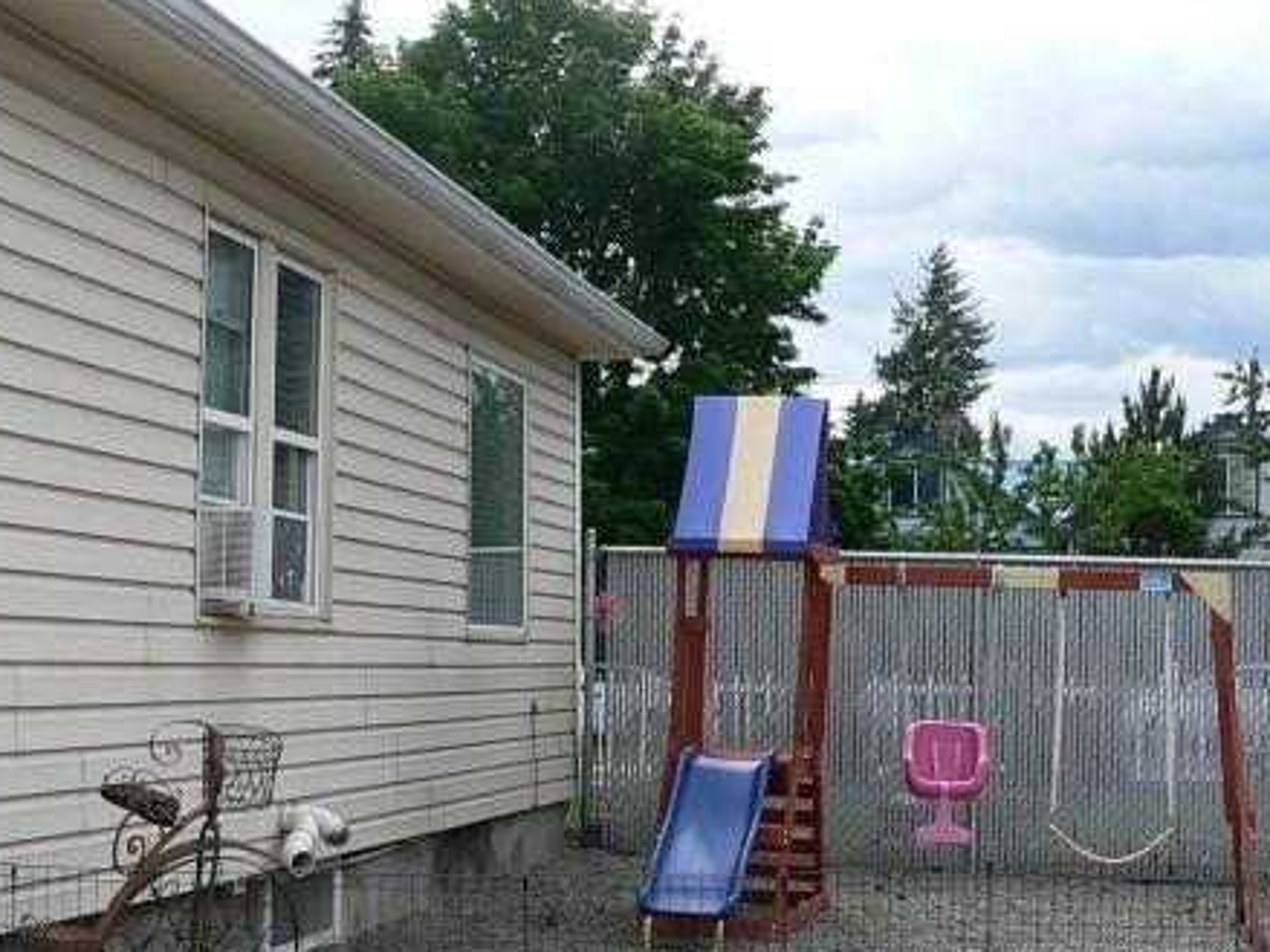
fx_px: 2567
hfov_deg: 27.8
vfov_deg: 20.5
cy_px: 874
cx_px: 687
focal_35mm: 70
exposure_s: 1/250
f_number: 4
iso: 80
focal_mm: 6
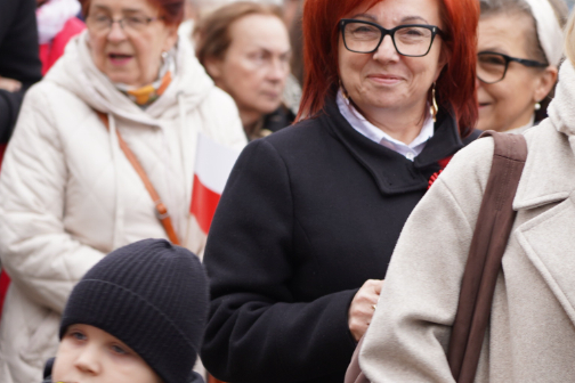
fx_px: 4328
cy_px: 250
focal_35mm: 271
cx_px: 421
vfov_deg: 5.1
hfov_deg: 7.6
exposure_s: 1/100
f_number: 4
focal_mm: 105
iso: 200
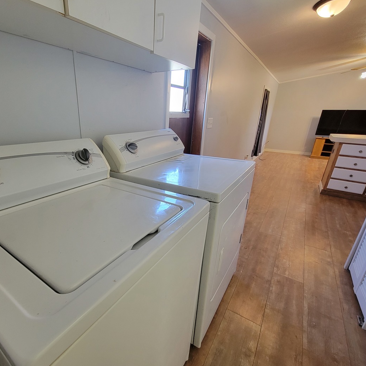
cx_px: 140
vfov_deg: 87.4
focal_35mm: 16
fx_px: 191
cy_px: 190
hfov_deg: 85.9
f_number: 2.2
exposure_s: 1/60
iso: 320
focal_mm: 2.2
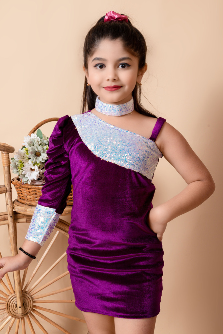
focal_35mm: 57
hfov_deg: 23.8
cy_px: 167
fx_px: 529
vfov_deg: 35.0
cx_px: 112
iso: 320
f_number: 13
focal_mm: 57
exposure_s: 1/160
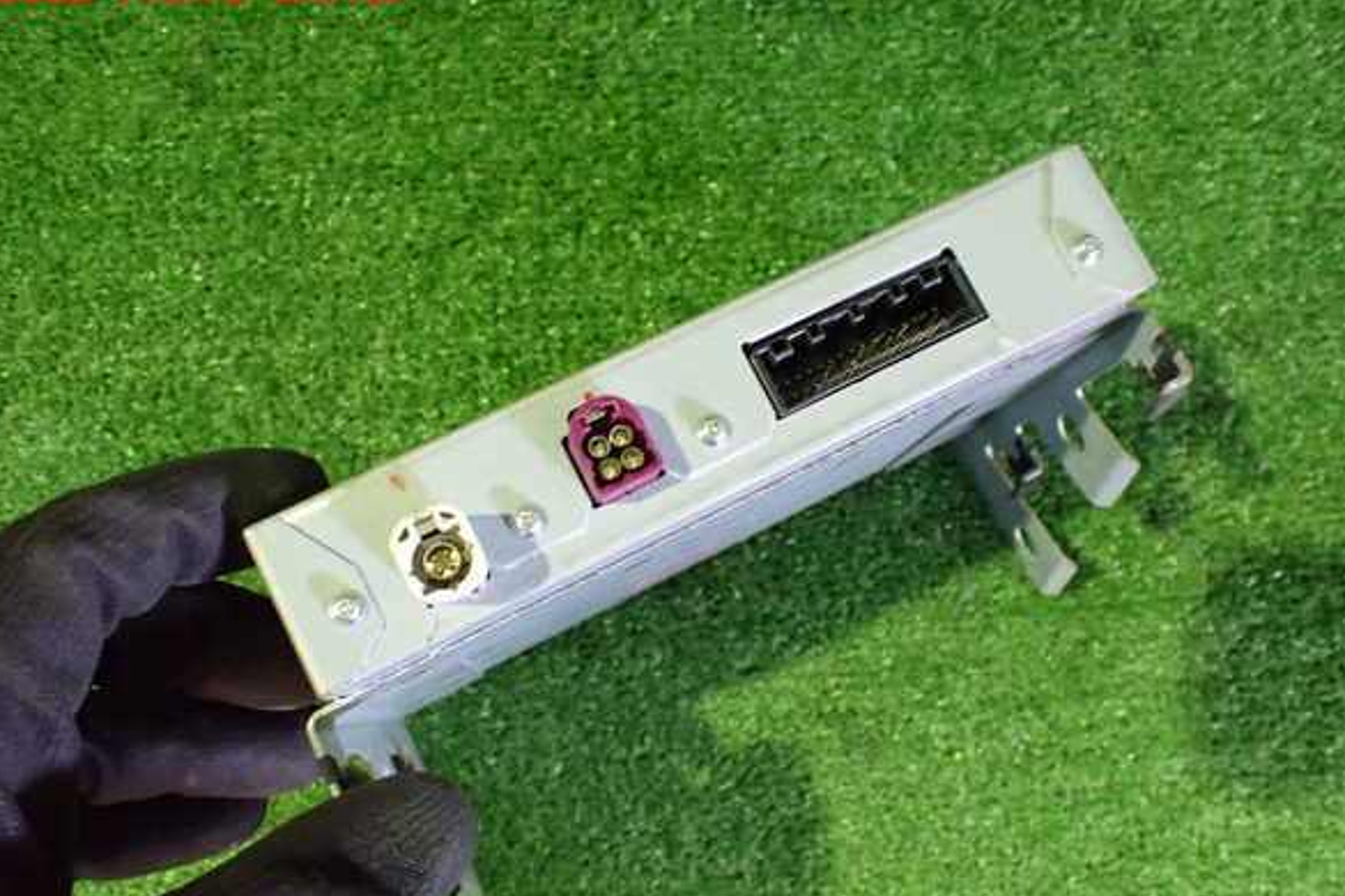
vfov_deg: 41.1
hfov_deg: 58.7
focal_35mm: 32
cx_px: 671
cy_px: 476
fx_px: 1195
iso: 1250
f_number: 2.3
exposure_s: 1/30
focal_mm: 5.4
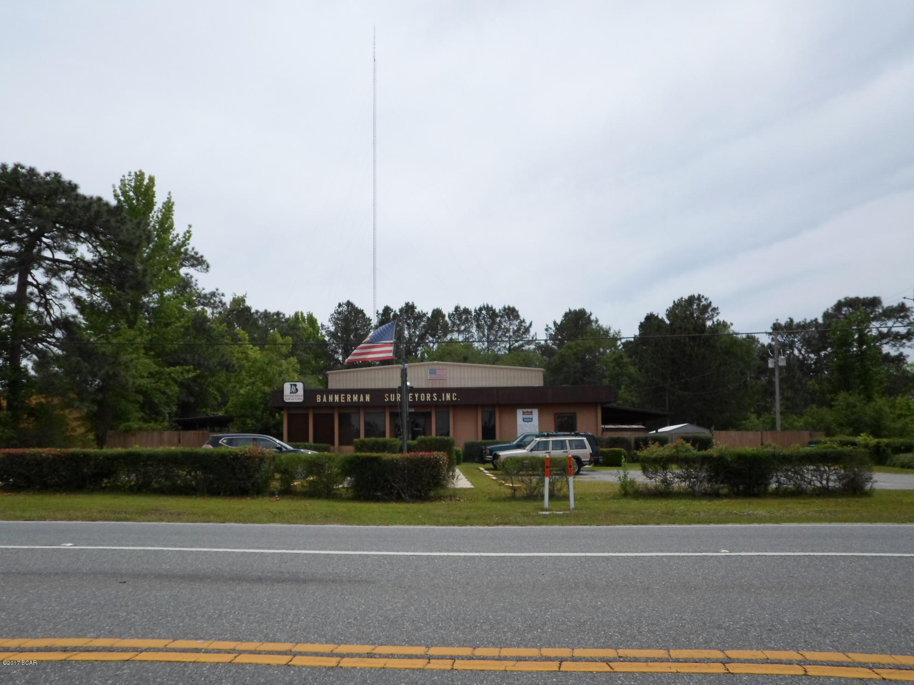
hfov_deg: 51.4
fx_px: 951
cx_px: 457
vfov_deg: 39.7
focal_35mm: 36
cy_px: 342
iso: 80
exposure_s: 1/2000
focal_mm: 6.5
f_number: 3
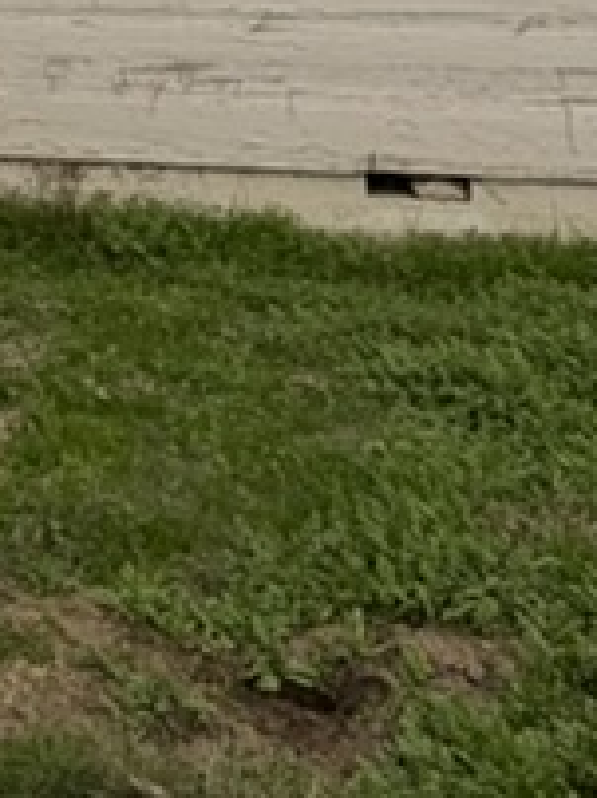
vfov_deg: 23.2
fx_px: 1636
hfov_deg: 18.5
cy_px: -332
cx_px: -277
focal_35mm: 71
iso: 50
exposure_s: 1/121
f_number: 2.2
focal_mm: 2.22
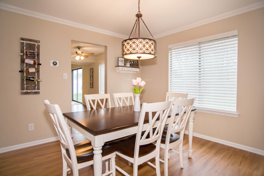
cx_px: 132
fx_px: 147
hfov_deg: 84.0
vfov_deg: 62.0
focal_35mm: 20
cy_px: 88
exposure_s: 1/60
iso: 220
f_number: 4
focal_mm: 20
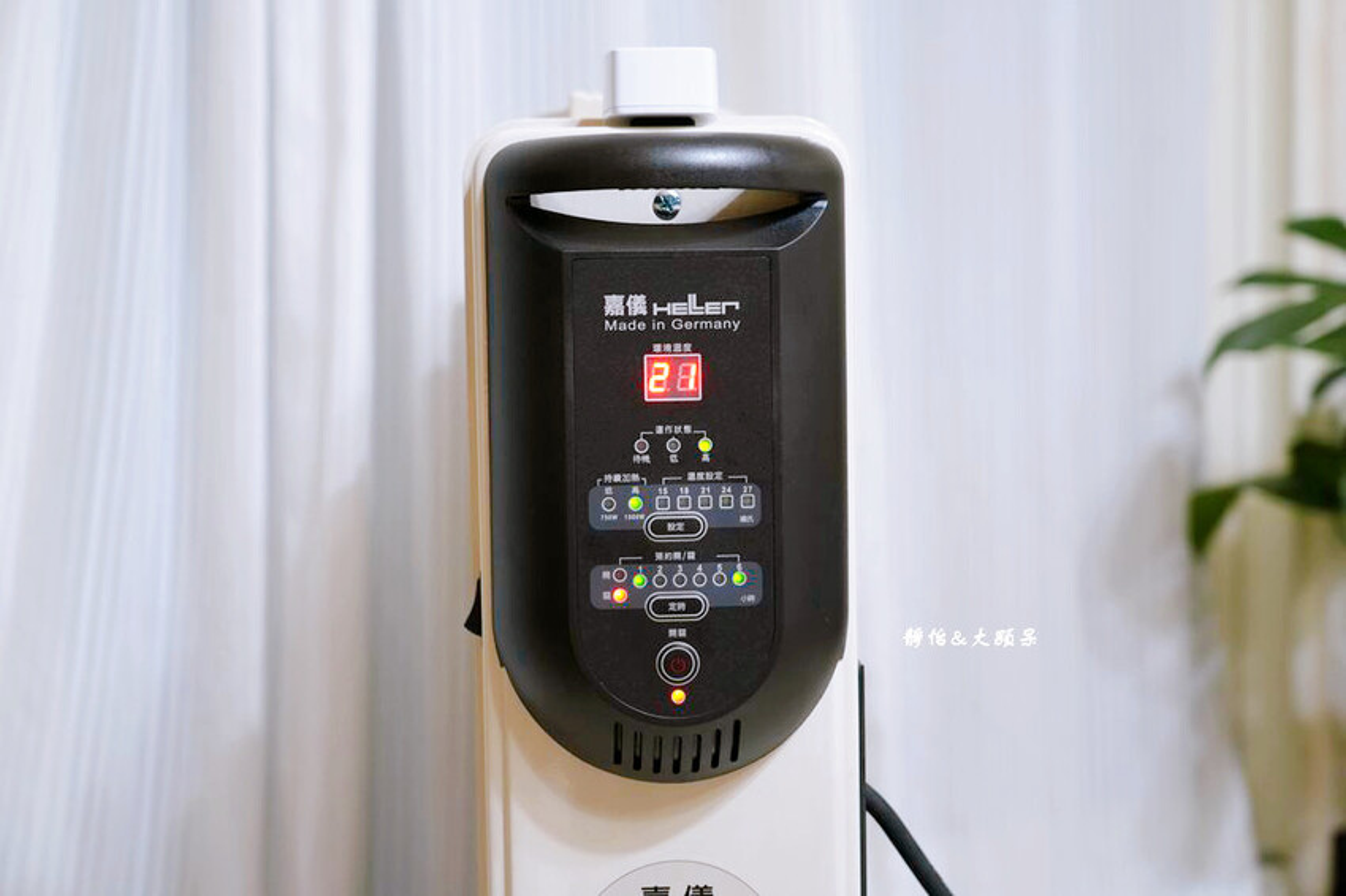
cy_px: 448
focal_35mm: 56
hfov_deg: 35.7
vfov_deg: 24.2
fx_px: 2093
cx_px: 673
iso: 1250
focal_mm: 56
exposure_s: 1/60
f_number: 4
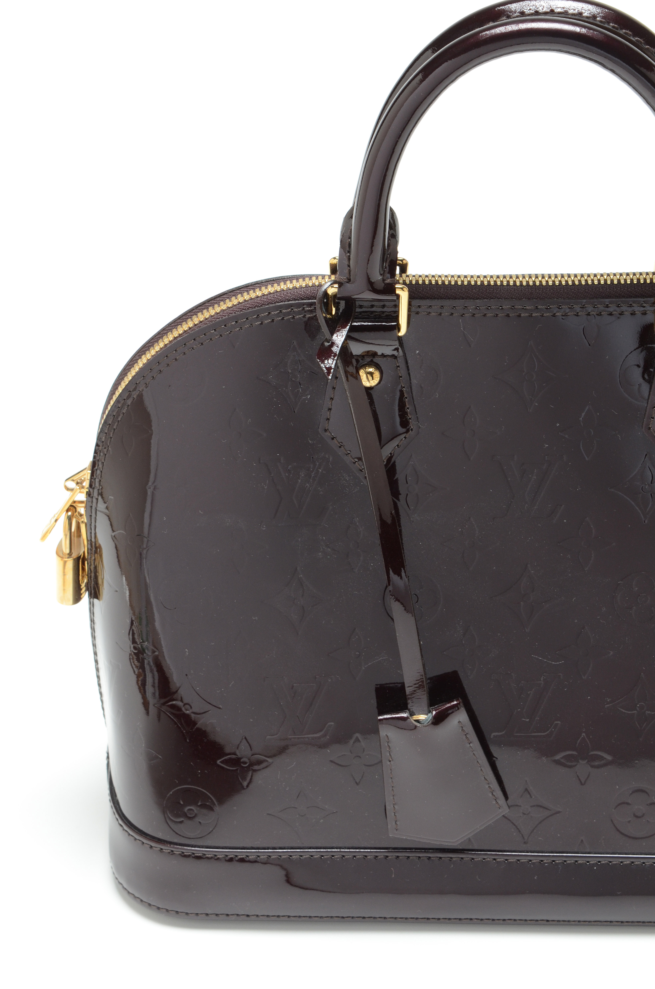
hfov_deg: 16.5
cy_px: 494
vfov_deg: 24.7
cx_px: 328
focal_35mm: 82
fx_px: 2262
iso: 400
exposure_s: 1/125
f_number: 13
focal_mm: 55
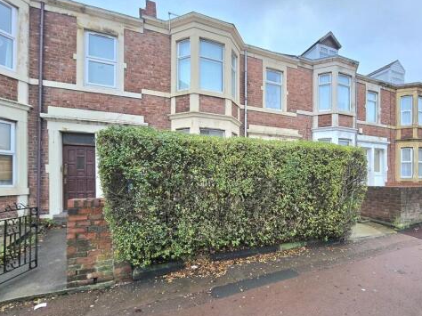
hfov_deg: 93.4
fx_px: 195
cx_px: 251
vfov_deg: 77.8
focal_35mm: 16
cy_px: 174
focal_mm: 2.2
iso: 50
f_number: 2.2
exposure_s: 1/50.3
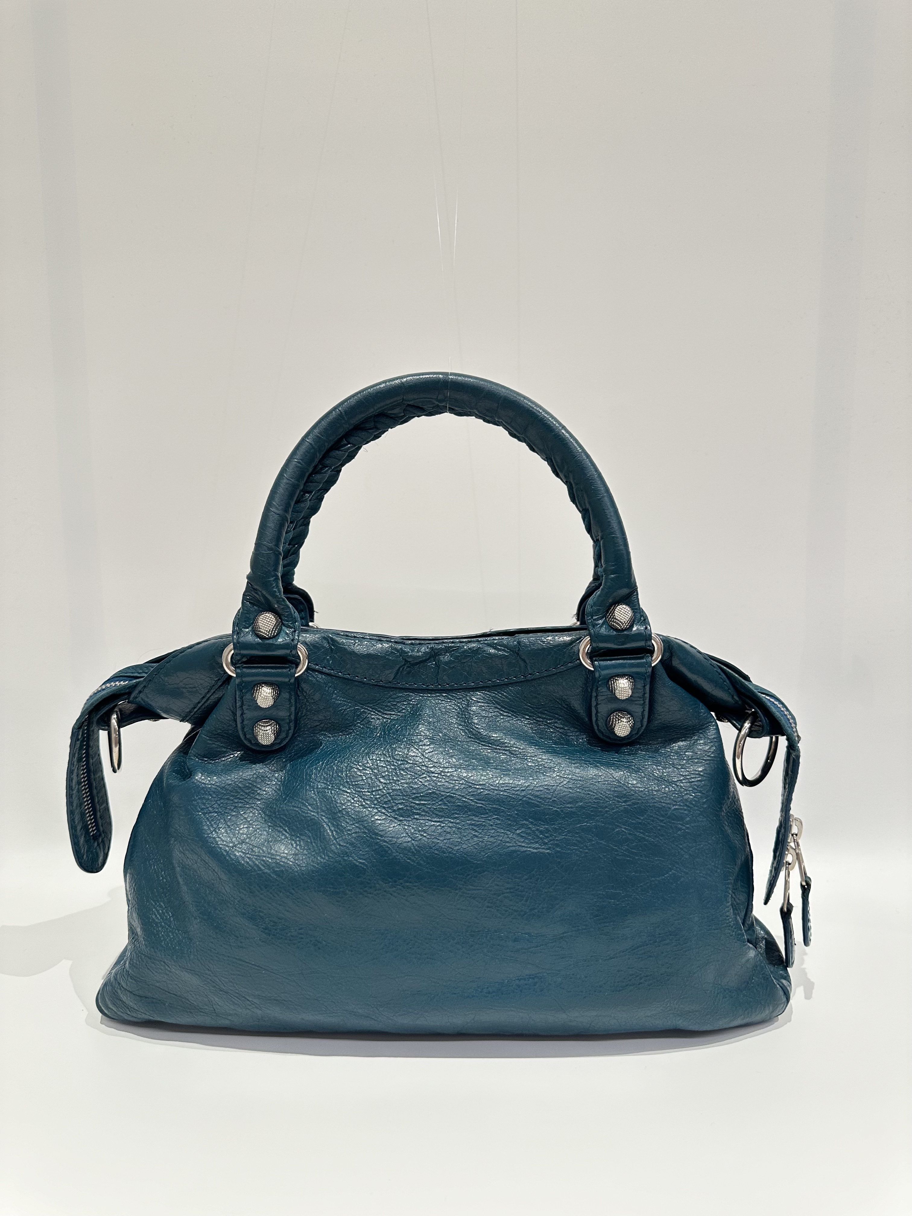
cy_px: 608
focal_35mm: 24
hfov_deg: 56.8
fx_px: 843
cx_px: 456
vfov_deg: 71.6
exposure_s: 1/50
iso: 125
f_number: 1.78
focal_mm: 6.86
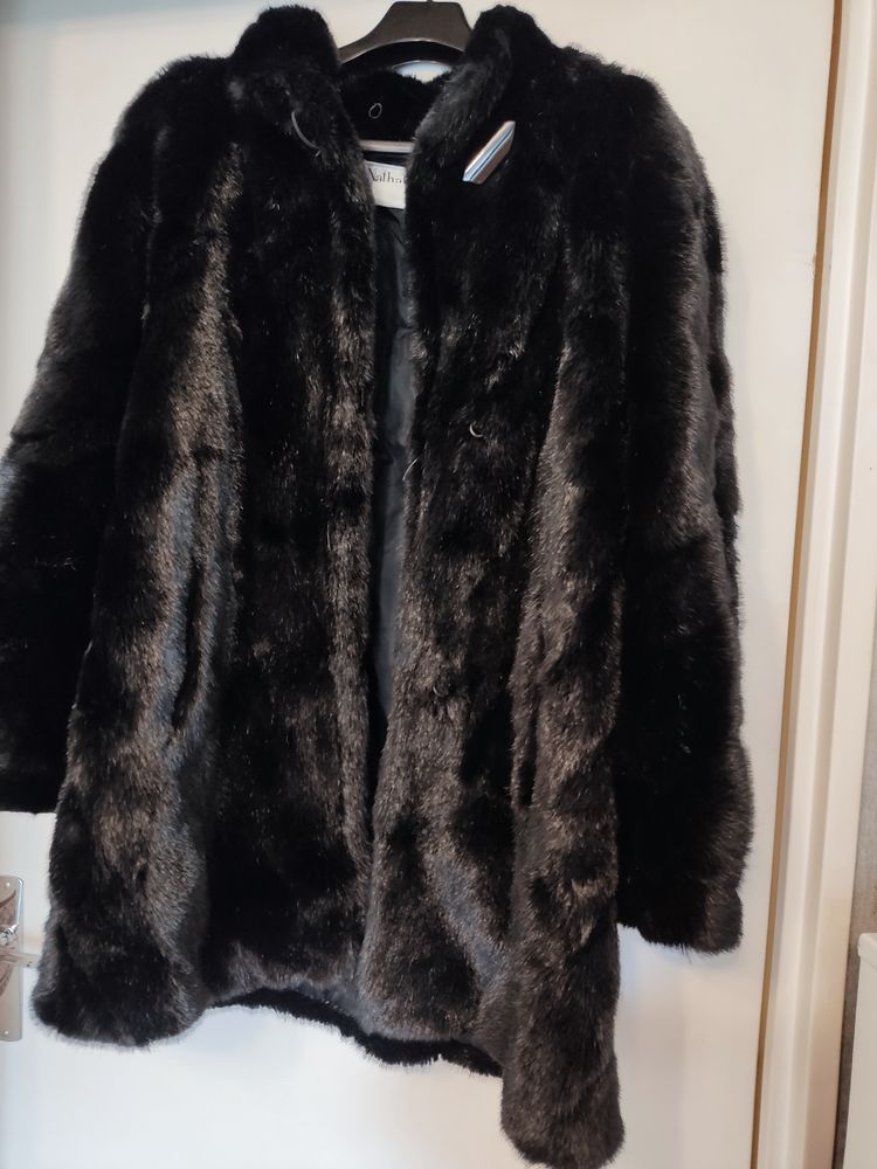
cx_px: 438
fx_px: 845
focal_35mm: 25
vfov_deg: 69.4
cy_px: 584
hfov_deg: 54.9
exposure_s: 1/25
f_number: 1.79
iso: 567
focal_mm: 4.71
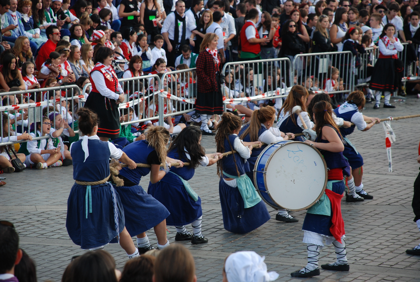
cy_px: 141
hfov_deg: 11.4
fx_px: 2104
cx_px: 210
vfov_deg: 7.7
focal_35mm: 180
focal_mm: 120
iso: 250
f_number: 5.6
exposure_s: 1/125
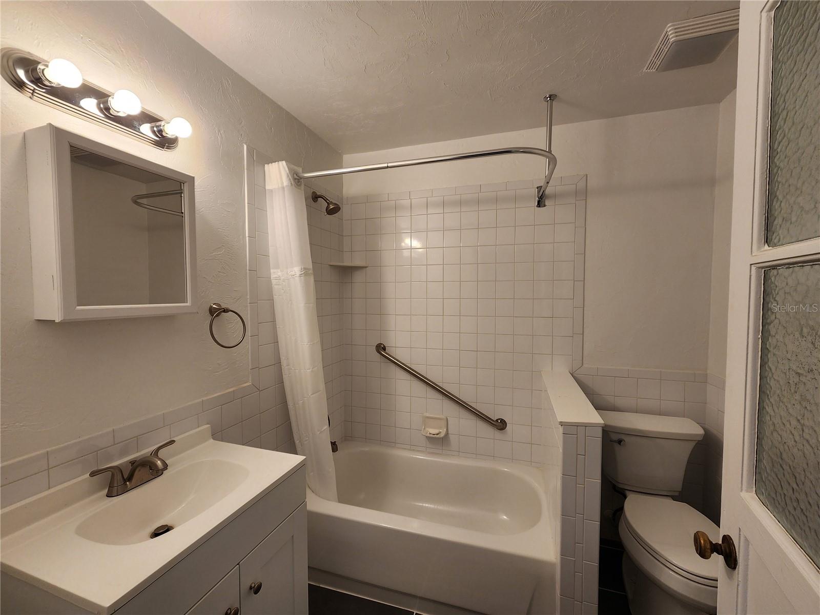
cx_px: 410
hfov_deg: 106.2
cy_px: 308
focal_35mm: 13
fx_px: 308
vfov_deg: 89.9
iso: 80
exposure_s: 1/60
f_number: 2.2
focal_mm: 2.2
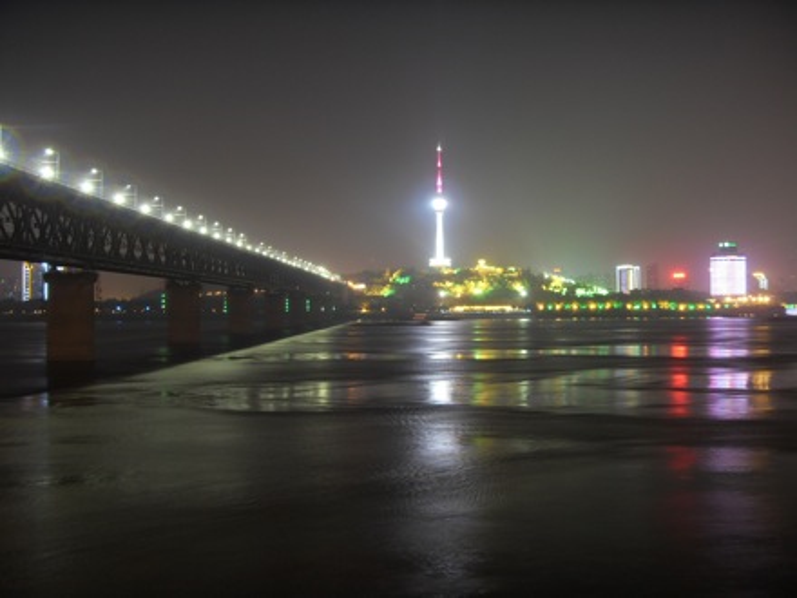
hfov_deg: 47.9
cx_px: 398
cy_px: 299
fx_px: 898
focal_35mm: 39
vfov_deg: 36.8
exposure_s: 6
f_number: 3.5
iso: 80
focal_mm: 6.6
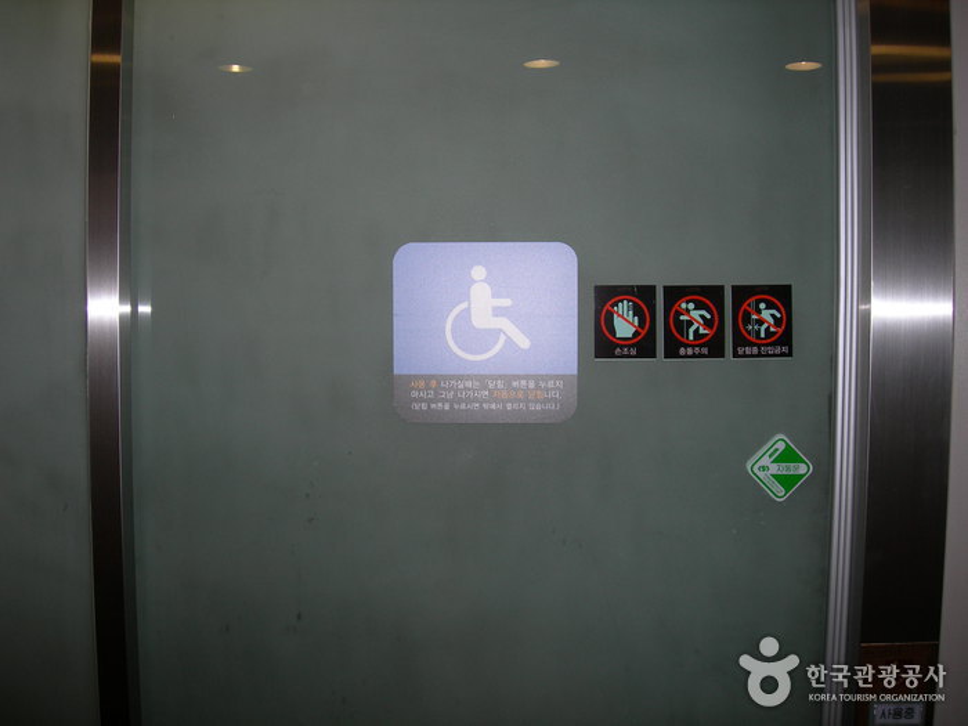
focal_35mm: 38
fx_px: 1063
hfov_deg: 49.0
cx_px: 484
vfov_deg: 37.7
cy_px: 363
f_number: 2.8
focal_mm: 7.8
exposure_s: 1/60.1
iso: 50
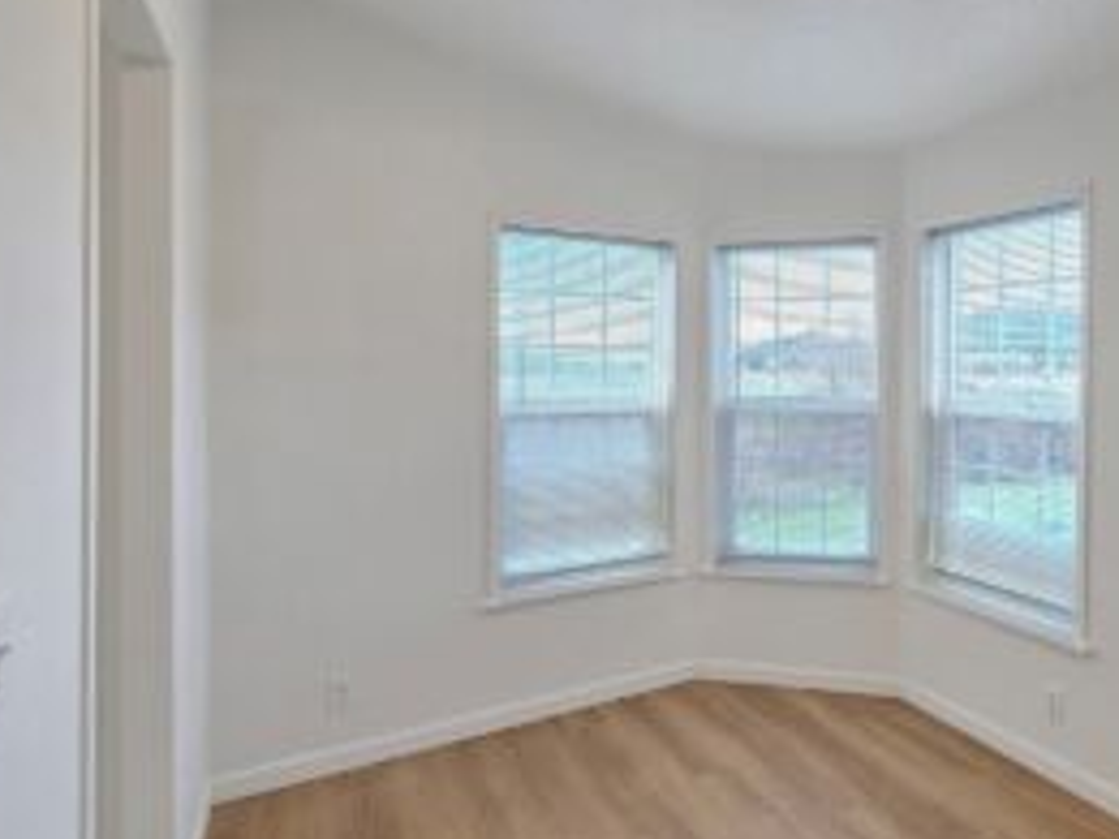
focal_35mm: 20
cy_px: 409
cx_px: 796
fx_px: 647
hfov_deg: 77.5
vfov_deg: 66.0
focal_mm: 2.2
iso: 64
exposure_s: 1/60
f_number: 2.2
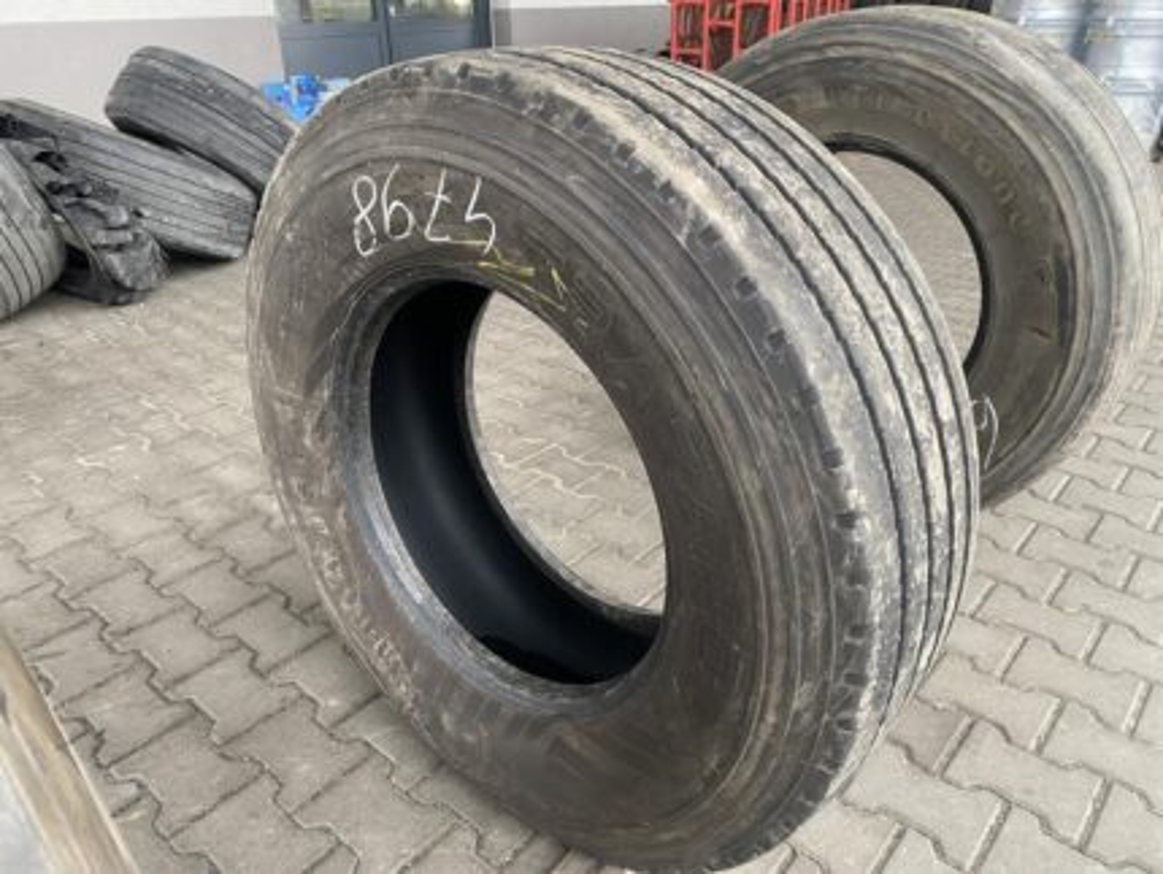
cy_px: 437
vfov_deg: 53.1
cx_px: 582
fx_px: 874
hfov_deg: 67.3
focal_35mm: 26
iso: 125
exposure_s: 1/76
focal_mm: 4.25
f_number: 1.8
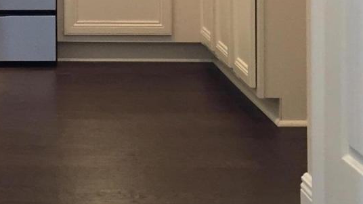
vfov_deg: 9.7
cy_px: -160
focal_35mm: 118
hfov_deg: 17.6
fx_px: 1135
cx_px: -31
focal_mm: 4.15
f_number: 2.2
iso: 100
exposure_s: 1/30
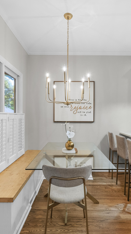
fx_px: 136
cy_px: 117
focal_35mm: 22
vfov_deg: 81.2
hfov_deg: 51.4
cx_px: 72
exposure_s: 1/10
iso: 800
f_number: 7.1
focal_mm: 14
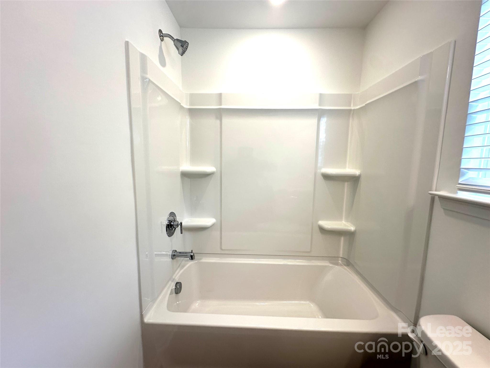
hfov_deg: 102.1
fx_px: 198
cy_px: 184
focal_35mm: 14
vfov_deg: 85.7
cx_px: 245
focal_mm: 2.22
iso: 64
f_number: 2.2
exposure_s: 1/120
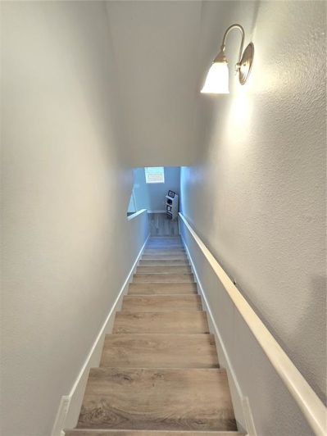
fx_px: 164
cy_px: 218
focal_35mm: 13
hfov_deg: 89.9
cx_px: 164
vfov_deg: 106.2
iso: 500
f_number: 2.2
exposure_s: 1/60
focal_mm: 2.2
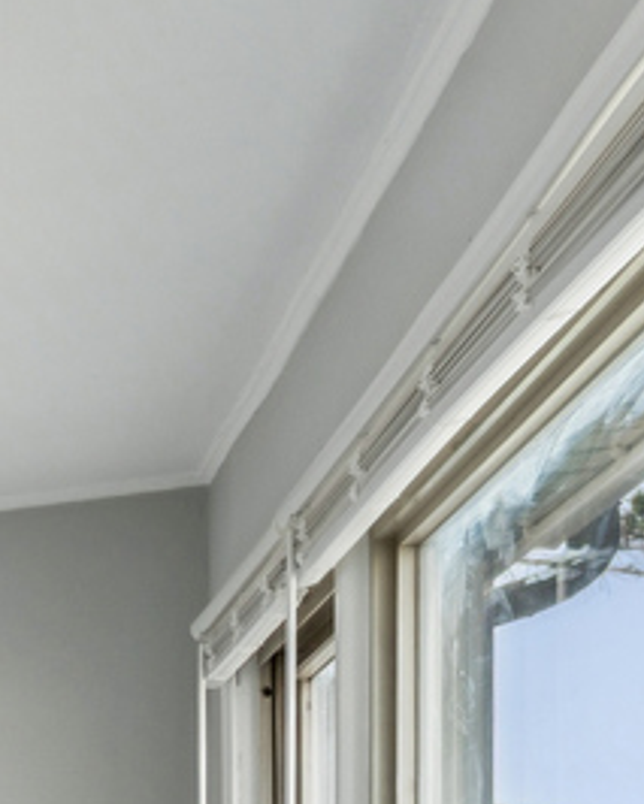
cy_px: 1197
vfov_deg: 20.5
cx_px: -1646
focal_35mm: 80
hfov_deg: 9.4
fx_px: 1905
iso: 400
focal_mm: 14
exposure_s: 1/6
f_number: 13
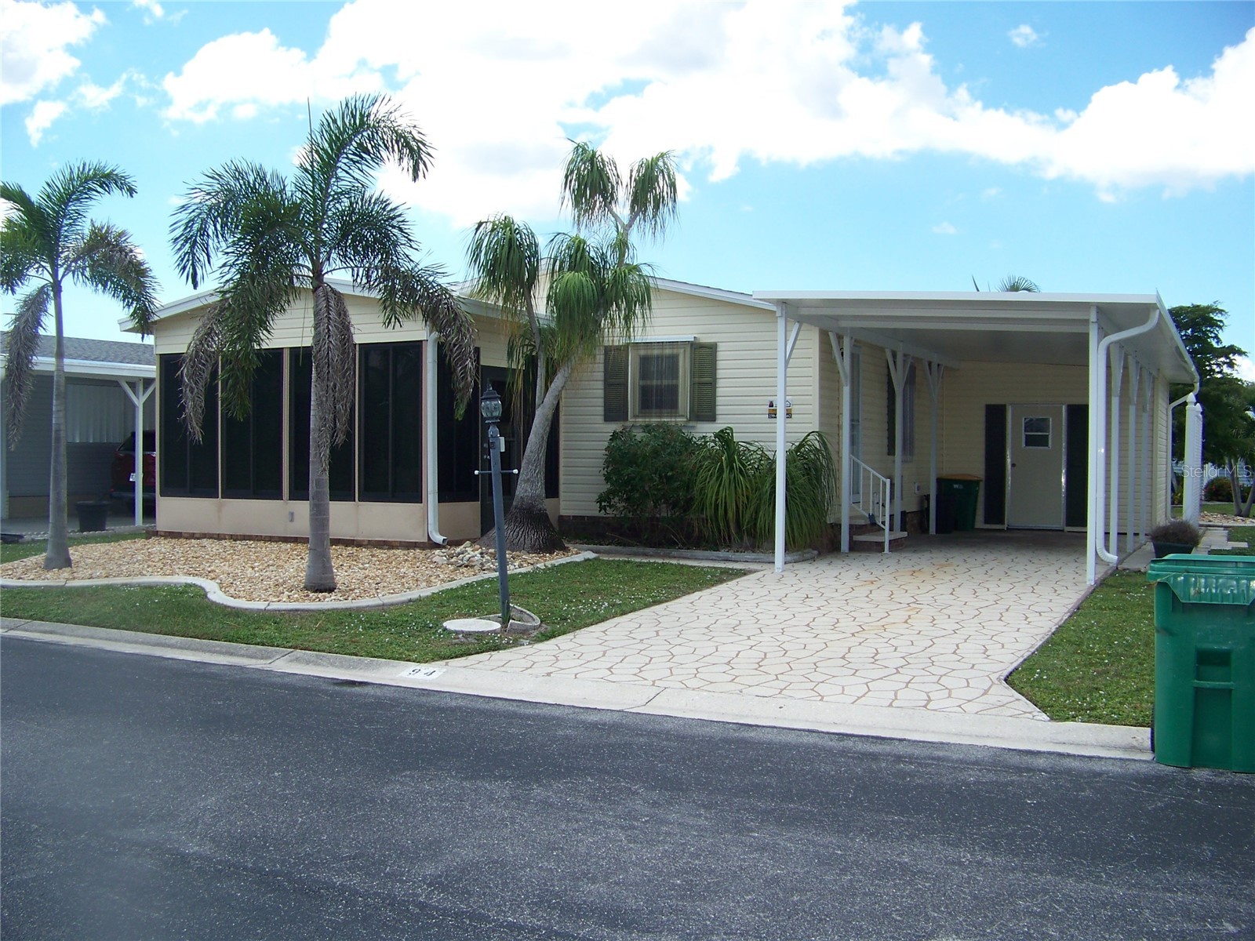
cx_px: 628
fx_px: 1305
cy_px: 470
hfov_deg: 51.4
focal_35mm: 36
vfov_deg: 39.7
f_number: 2.8
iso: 64
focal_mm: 5.85
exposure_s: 1/500
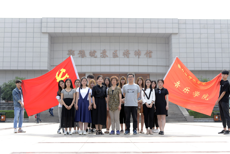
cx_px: 115
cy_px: 77
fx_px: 320
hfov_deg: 39.6
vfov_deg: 27.0
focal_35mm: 50
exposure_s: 1/160
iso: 100
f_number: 5.6
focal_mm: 50
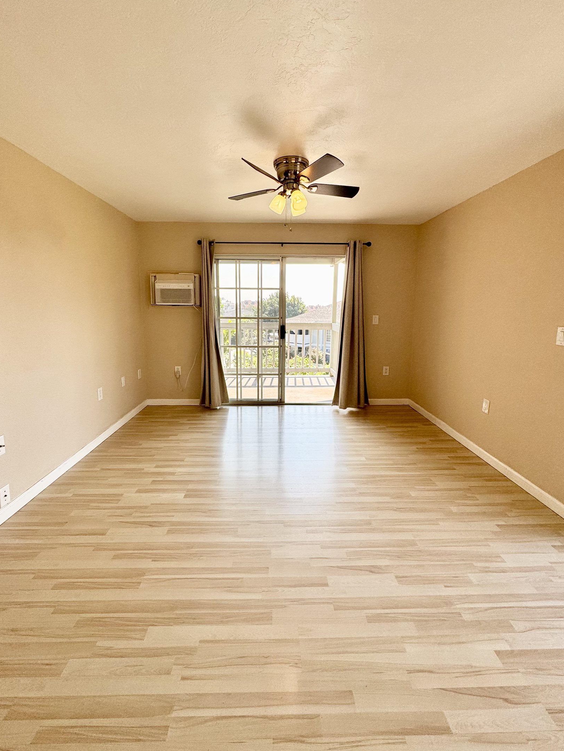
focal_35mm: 15
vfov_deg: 98.1
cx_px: 278
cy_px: 354
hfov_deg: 81.8
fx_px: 326
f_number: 2.2
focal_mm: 2.22
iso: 40
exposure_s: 1/397
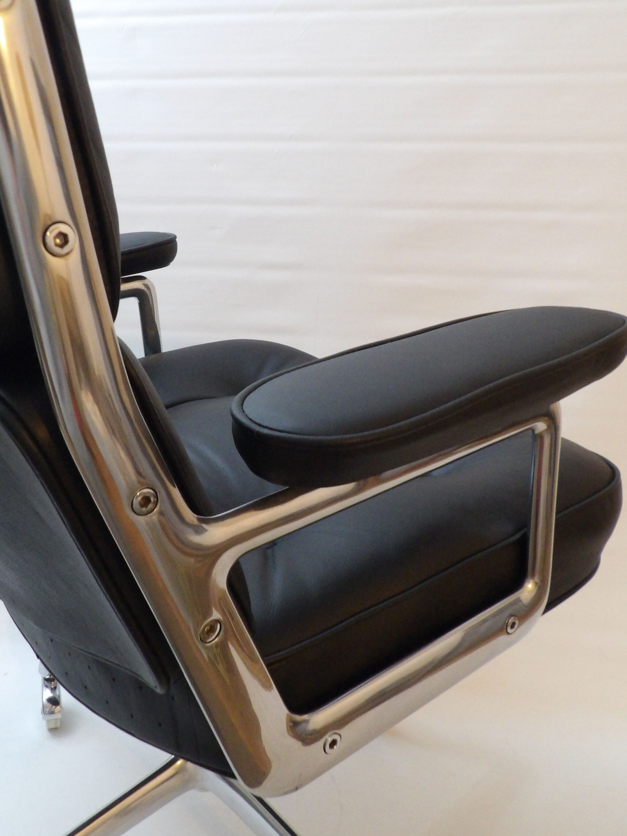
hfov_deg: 45.1
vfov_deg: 58.3
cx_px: 235
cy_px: 382
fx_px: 749
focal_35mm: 31
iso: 650
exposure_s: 1/60
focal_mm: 4.3
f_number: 2.8
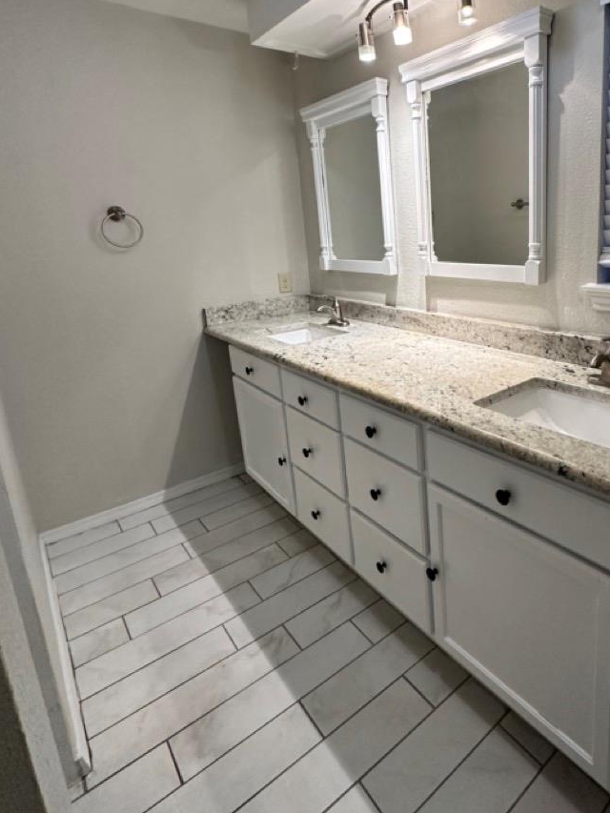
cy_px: 332
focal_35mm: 21
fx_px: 493
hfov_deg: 60.8
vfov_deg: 78.2
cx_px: 439
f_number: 2.2
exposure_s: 1/120
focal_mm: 2.22
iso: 200
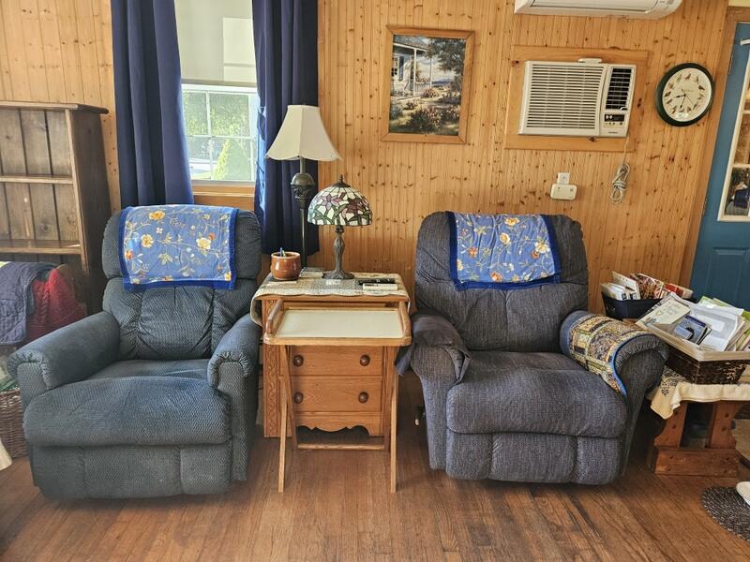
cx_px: 375
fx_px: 498
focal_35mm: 23
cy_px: 281
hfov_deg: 73.9
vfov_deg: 58.9
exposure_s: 1/120
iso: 320
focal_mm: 5.4
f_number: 1.8
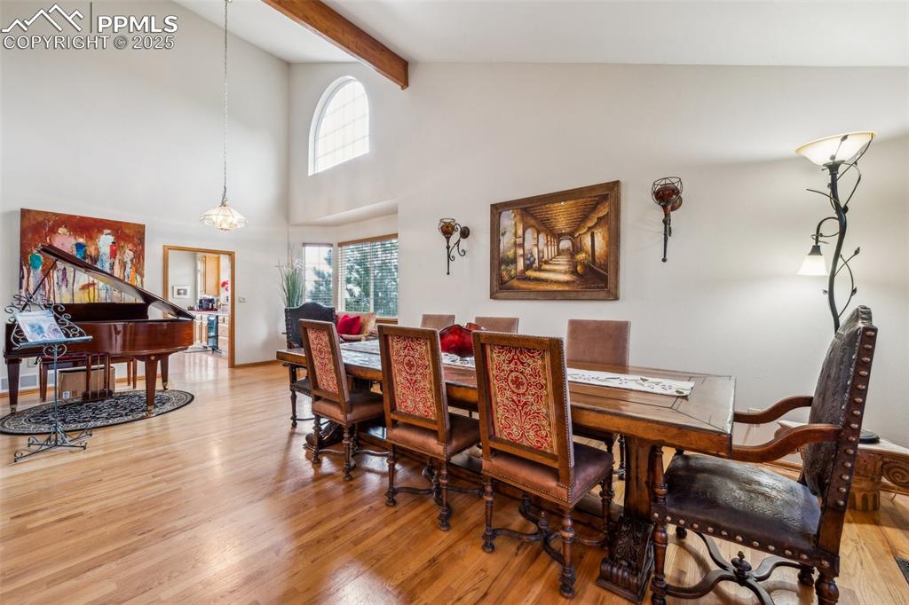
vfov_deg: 81.2
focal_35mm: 14
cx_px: 454
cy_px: 302
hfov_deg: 104.3
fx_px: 353
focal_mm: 14
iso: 125
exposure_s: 3
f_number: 13
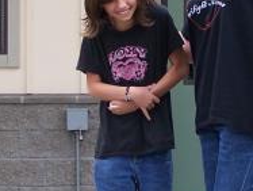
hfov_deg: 8.3
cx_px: 189
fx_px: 1750
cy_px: 69
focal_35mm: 239
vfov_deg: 6.2
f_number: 3.1
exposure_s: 1/320
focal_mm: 9.3
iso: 80
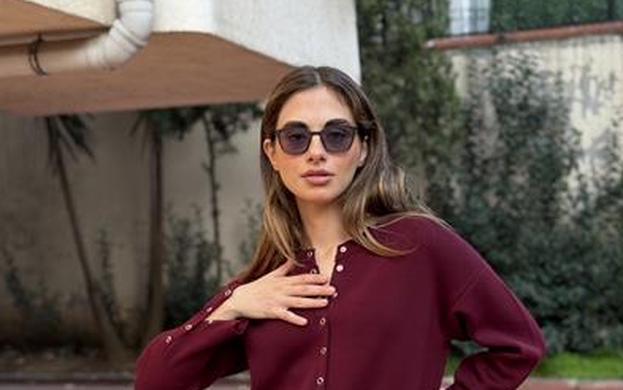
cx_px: 314
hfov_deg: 29.8
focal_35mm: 69
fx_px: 1172
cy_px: 388
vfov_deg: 18.4
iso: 64
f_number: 1.78
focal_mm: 6.76
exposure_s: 1/627
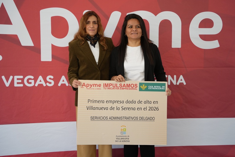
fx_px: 313
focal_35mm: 48
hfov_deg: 41.1
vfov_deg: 28.1
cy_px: 78
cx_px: 118
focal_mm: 48
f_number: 4
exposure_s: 1/160
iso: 400
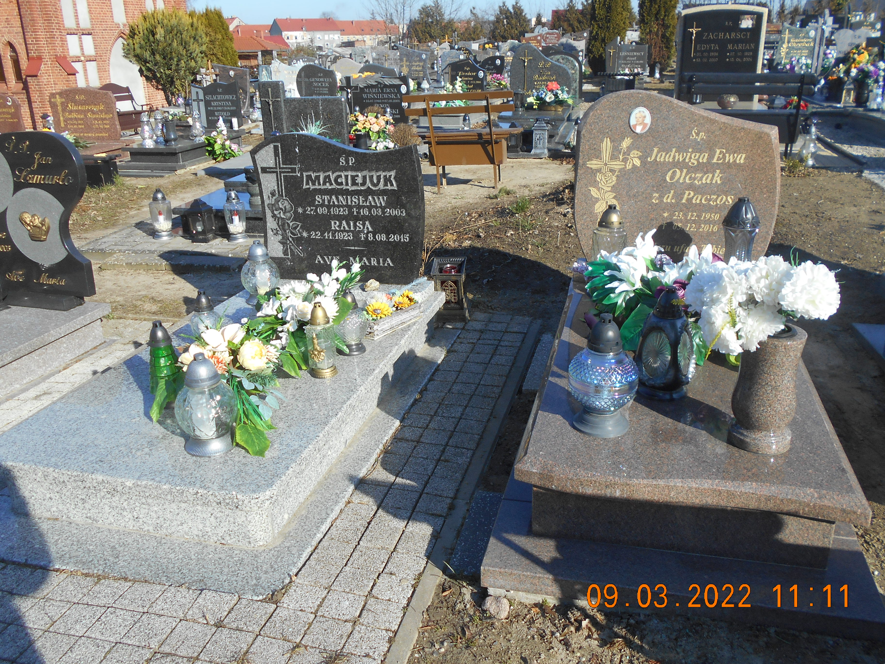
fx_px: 767
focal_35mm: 30
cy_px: 332
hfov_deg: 60.0
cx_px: 442
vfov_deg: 46.8
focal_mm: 5.1
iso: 80
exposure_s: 1/640
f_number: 3.4
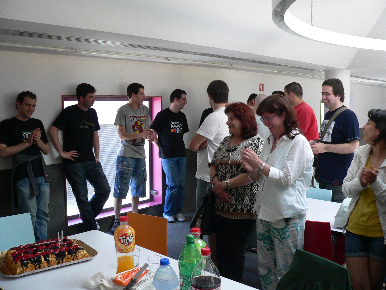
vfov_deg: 39.7
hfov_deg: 51.4
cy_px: 145
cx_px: 193
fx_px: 401
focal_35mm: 36
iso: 150
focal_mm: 6
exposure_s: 1/60
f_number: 2.8
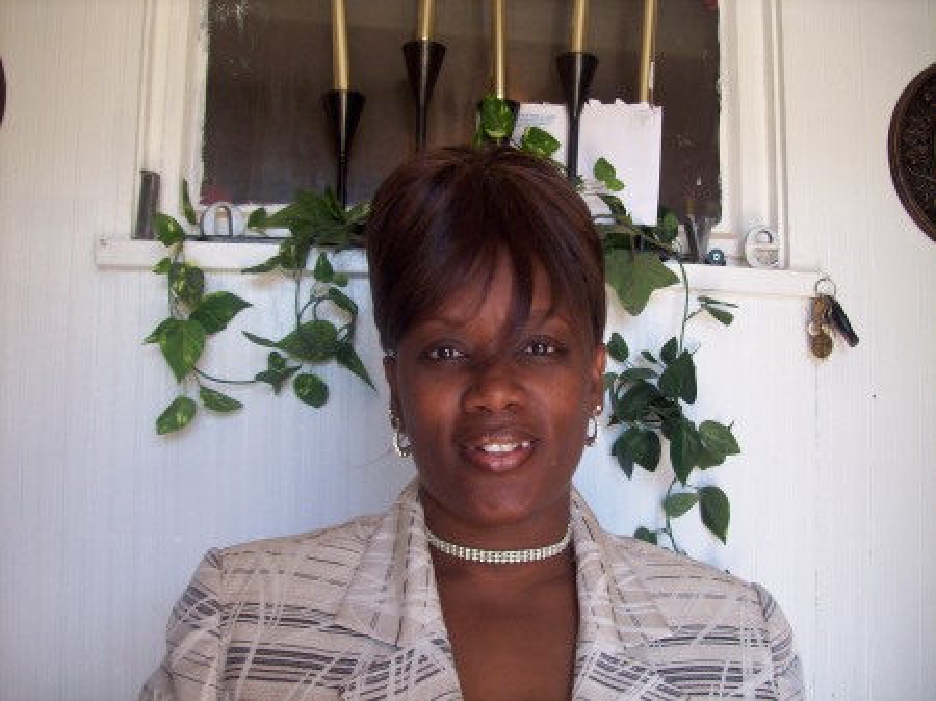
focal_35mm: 36
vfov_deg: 39.6
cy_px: 350
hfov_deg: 51.4
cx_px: 468
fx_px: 973
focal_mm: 6
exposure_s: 1/75.2
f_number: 2.7
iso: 80
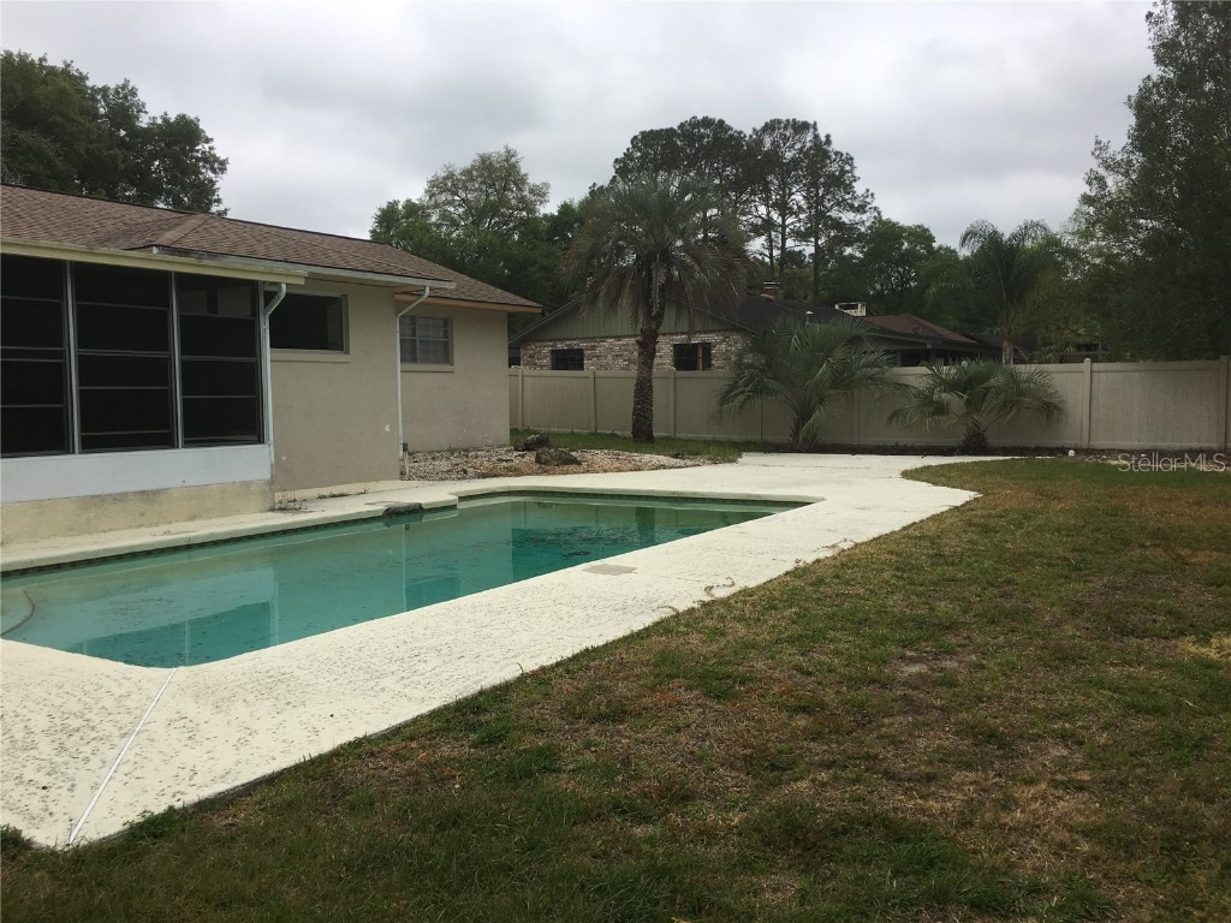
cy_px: 462
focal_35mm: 29
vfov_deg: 48.2
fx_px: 1031
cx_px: 616
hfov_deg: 61.7
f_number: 2.2
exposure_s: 1/845
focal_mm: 4.15
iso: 25
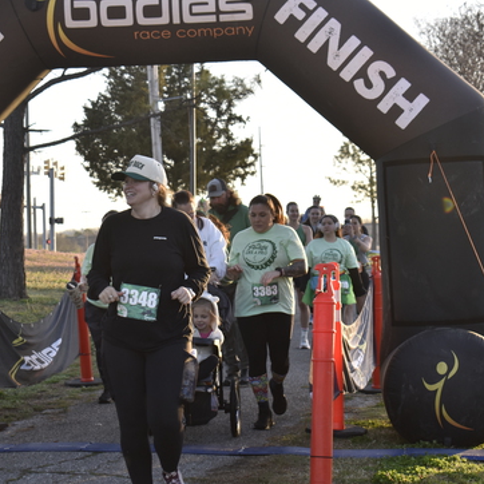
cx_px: 194
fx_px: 1471
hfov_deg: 18.7
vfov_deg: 18.7
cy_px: 244
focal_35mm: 93
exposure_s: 1/250
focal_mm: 48
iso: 400
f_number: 5.3
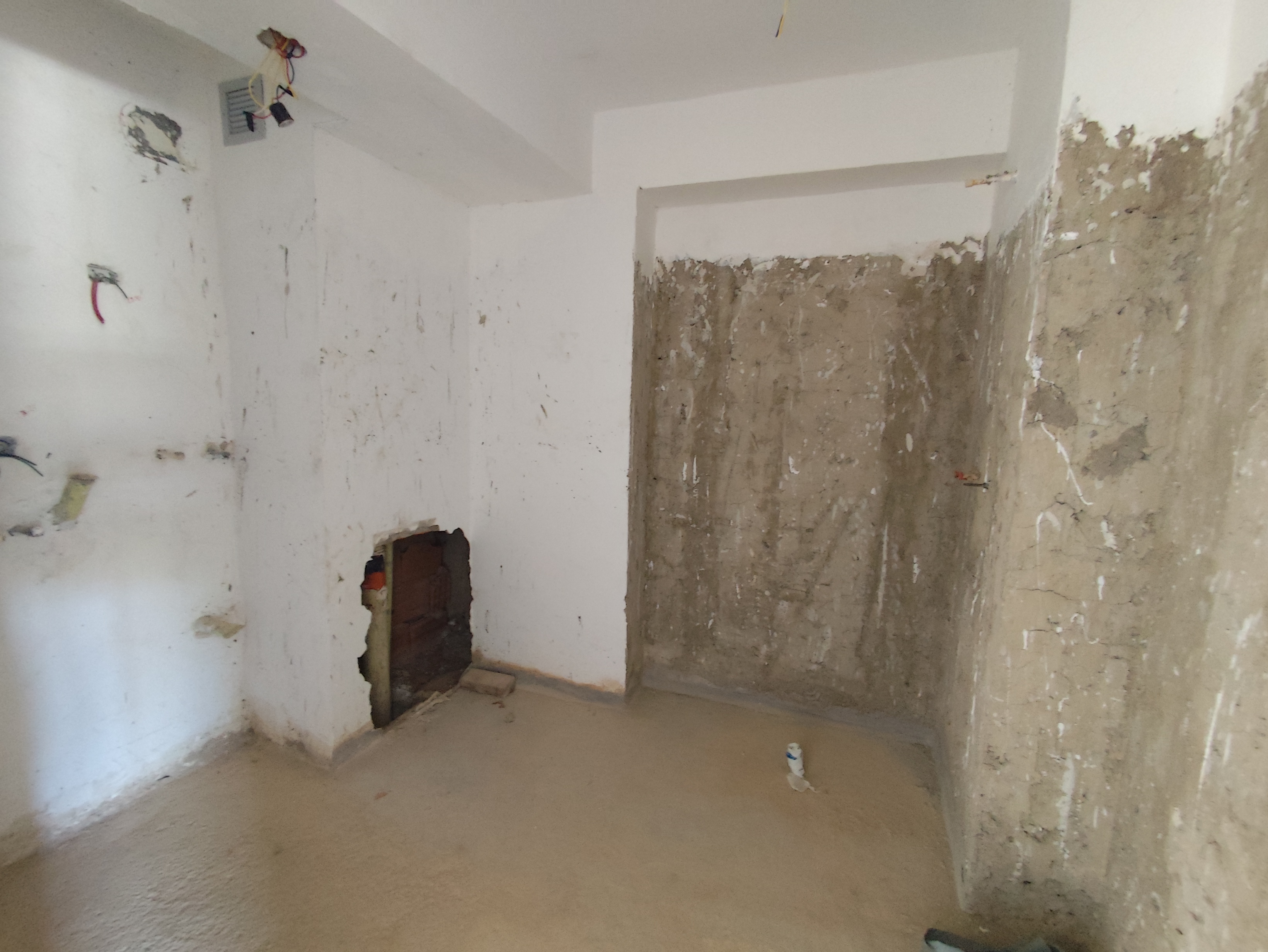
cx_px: 634
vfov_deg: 78.2
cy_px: 476
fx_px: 586
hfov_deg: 94.5
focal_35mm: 16
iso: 1250
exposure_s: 1/25
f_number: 2.2
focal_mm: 1.65
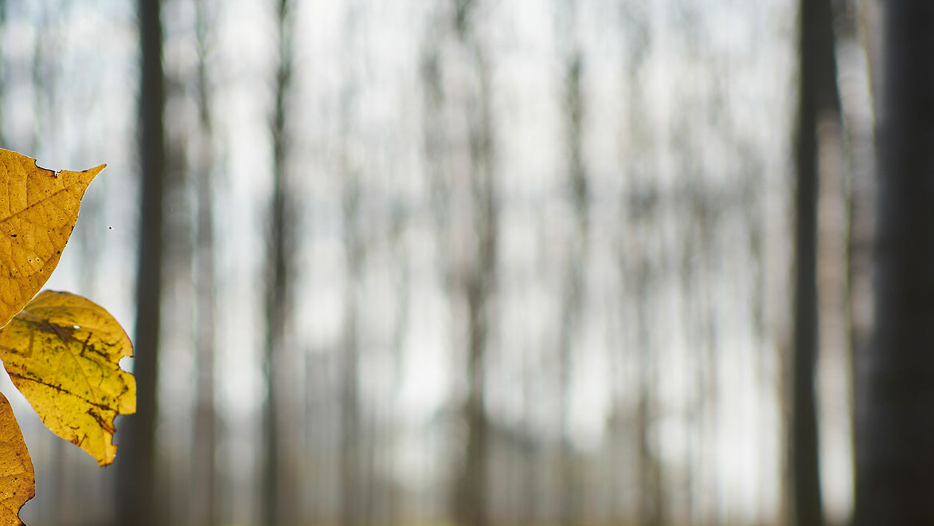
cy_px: 520
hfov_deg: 28.1
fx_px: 1858
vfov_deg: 15.8
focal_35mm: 75
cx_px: 338
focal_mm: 35
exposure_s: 1/1000
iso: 50
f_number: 2
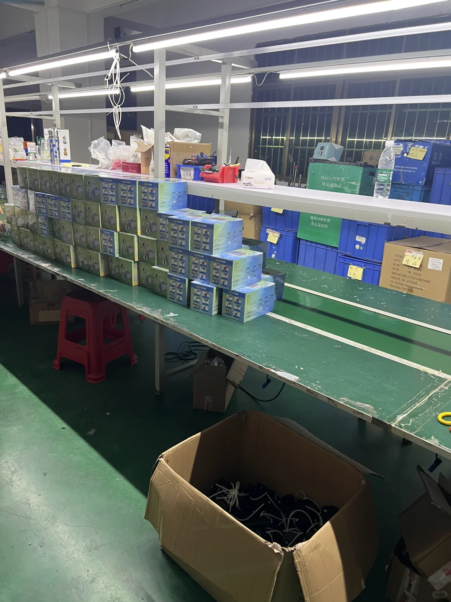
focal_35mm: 26
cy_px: 301
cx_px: 226
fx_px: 452
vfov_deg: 67.3
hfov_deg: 53.1
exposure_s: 1/60
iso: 125
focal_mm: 5.7
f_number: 1.5
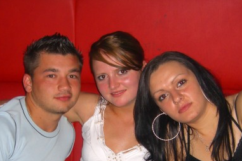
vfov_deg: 16.2
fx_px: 558
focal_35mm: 83
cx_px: 126
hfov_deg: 24.5
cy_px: 152
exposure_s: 1/60
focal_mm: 7.9
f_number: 2.8
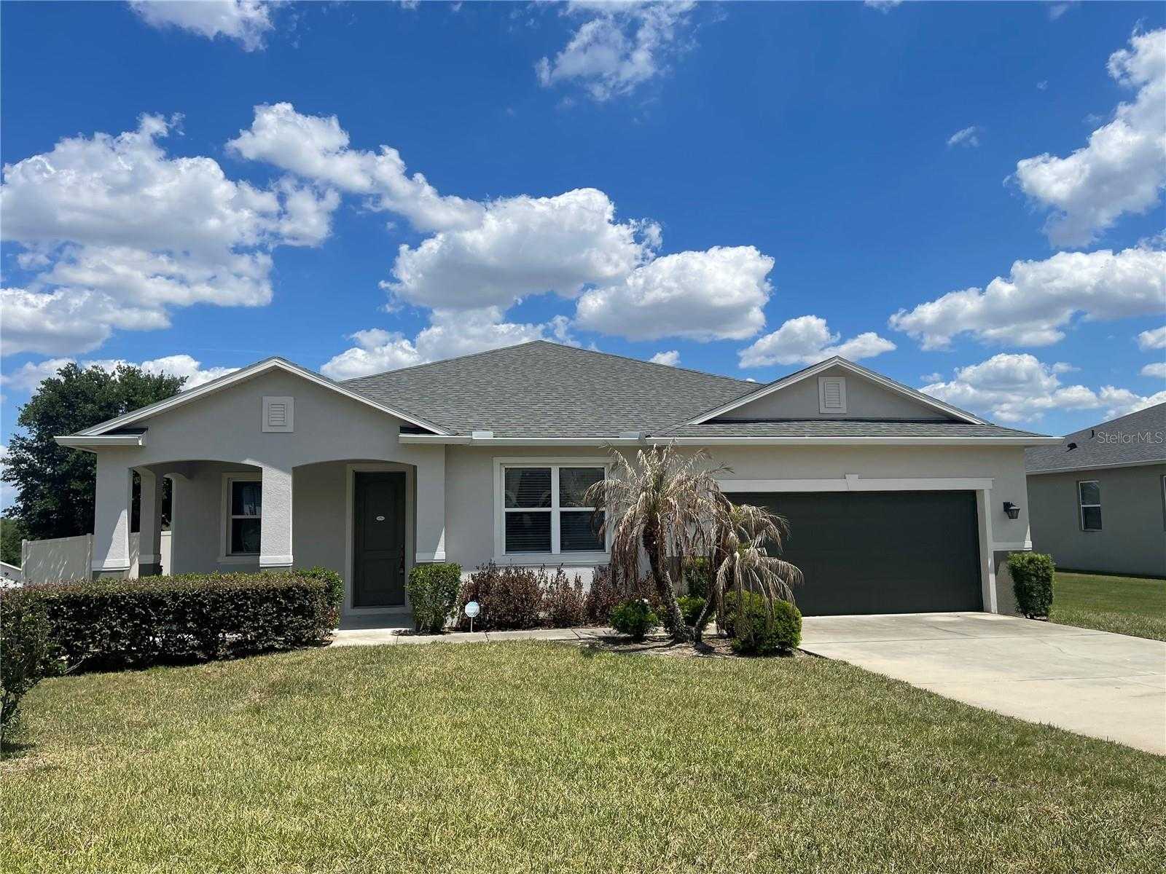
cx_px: 583
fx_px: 842
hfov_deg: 69.4
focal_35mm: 25
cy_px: 437
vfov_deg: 54.9
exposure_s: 1/5376
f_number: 1.6
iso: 32
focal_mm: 5.1
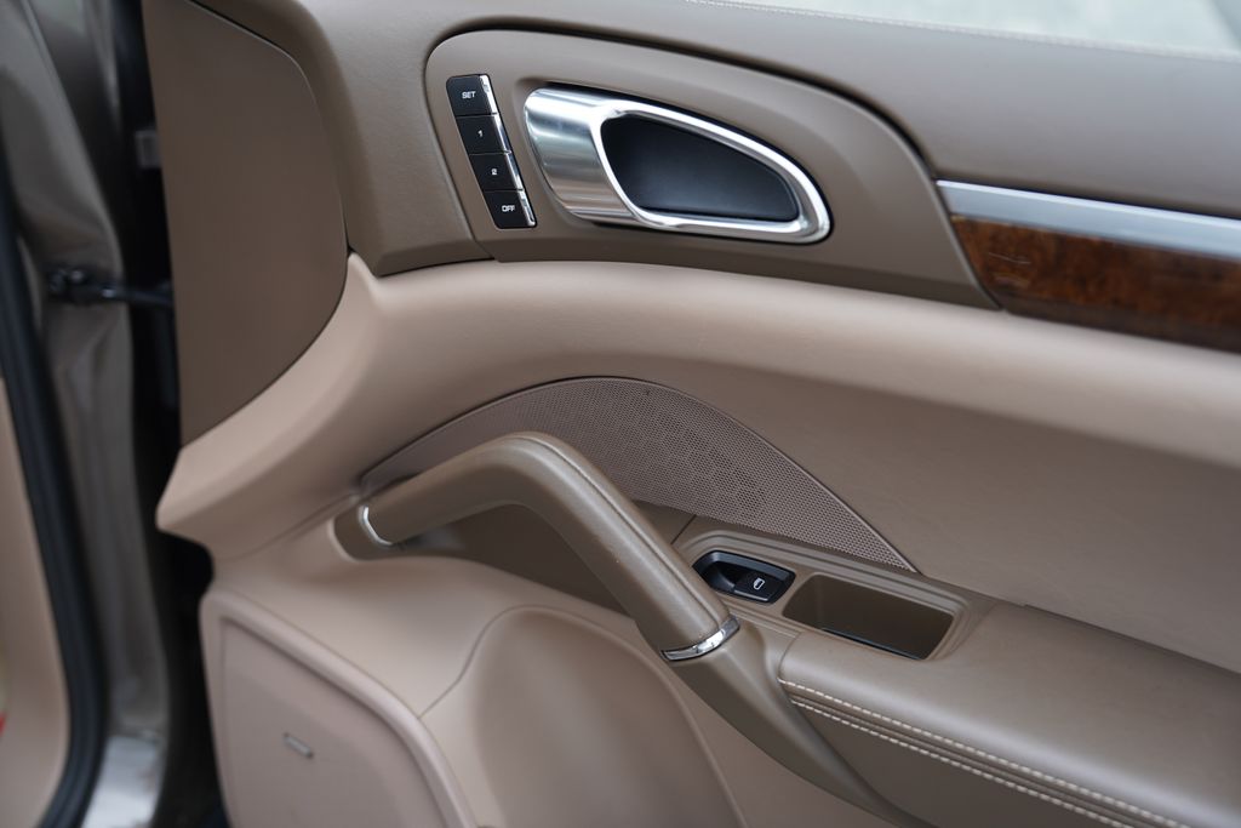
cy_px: 414
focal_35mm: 41
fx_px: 1413
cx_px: 620
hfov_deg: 47.4
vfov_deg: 32.6
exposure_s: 1/80
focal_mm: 41
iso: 100
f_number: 3.5
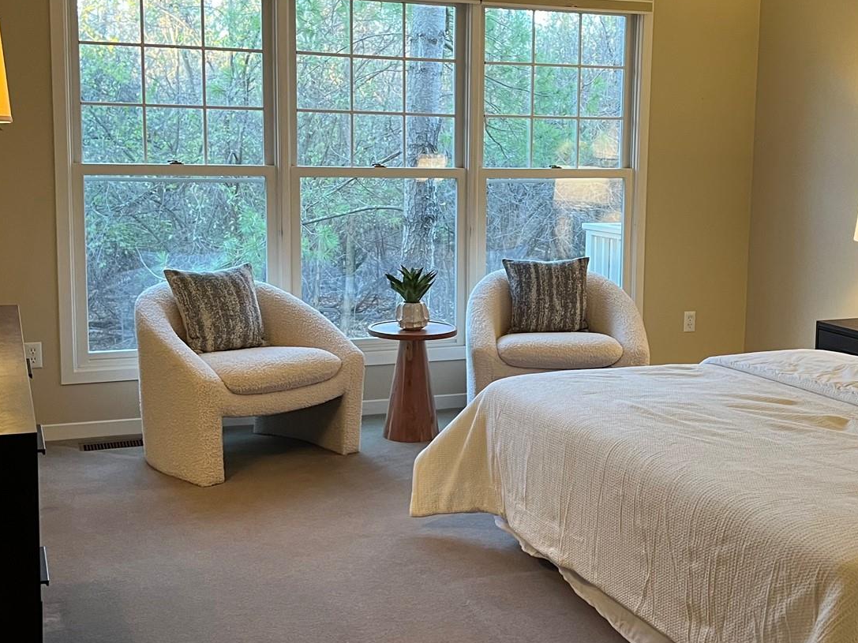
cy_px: 281
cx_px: 514
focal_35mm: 49
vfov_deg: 29.6
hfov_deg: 38.8
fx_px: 1214
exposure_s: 1/60
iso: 200
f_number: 1.5
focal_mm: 5.7
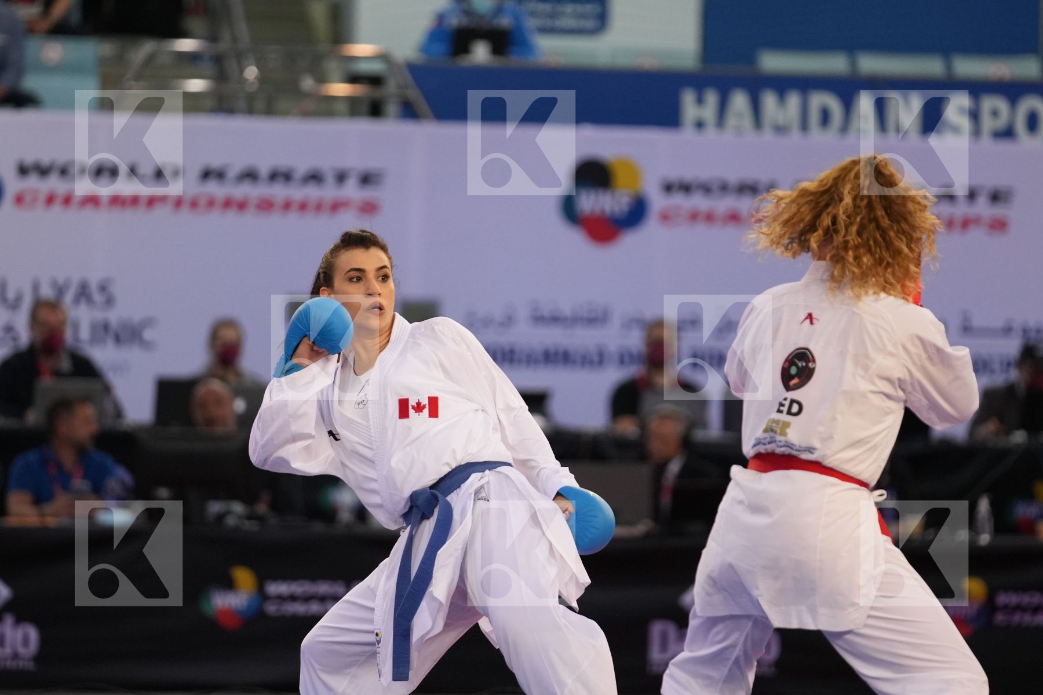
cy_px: 348
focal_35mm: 288
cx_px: 522
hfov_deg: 7.2
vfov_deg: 4.8
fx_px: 8343
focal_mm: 192
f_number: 2.8
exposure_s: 1/1000
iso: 2000
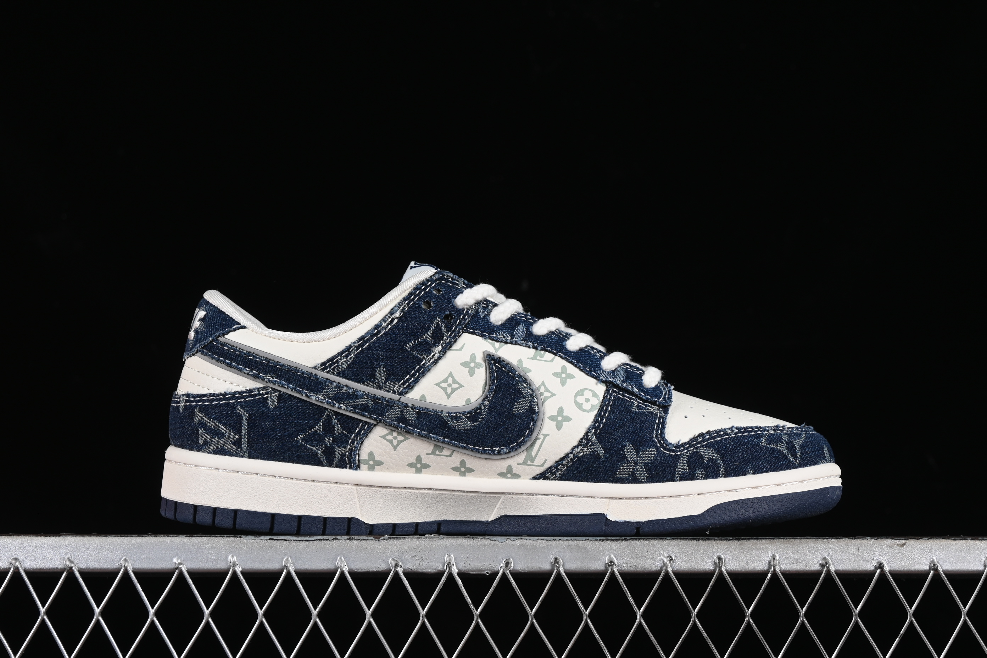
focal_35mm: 75
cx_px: 494
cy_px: 329
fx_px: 2056
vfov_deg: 18.2
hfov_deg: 27.0
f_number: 8
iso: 160
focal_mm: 50
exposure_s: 1/60
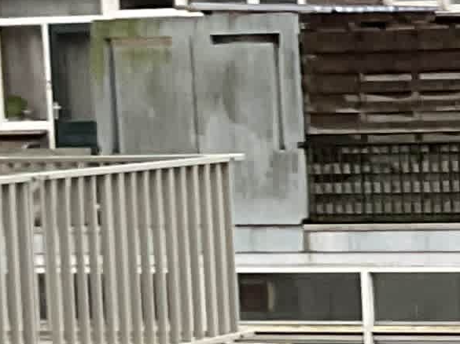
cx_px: 1078
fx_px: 2656
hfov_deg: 9.0
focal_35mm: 200
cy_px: 255
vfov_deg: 7.4
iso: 64
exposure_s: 1/120
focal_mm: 3
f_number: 1.8
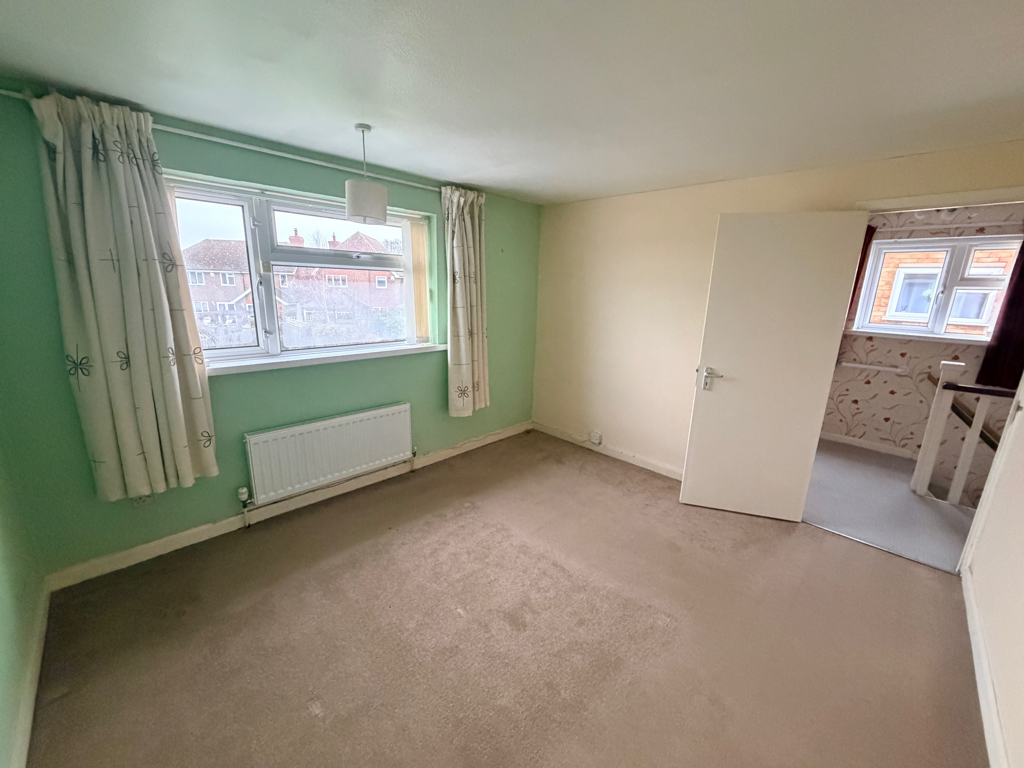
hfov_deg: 102.1
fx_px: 414
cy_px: 384
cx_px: 512
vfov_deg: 85.7
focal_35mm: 14
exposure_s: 1/60
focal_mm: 2.22
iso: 800
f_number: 2.2
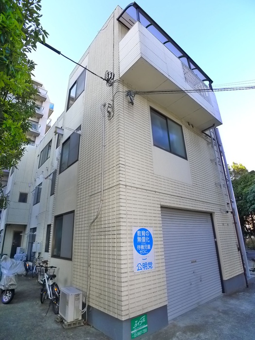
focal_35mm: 24
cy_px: 170
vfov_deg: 71.6
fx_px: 236
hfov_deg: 56.8
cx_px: 128
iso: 400
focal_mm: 5.1
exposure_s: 1/200
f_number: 2.8
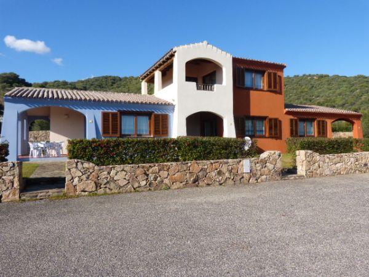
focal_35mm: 25
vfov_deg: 54.9
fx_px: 266
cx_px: 184
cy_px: 138
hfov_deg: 69.4
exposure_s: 1/800
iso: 100
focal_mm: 4.5
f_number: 4
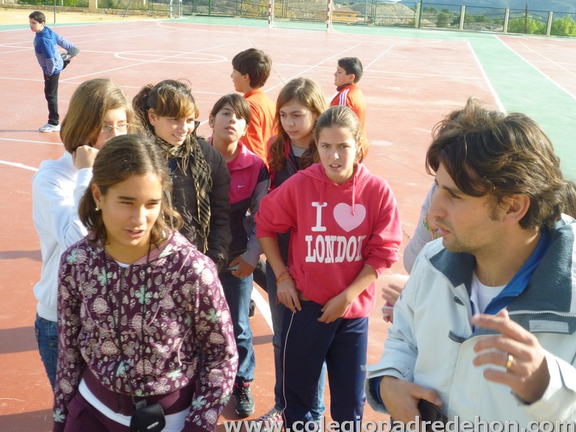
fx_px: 732
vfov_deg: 32.9
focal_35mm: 44
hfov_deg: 43.0
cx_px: 288
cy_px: 220
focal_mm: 7.5
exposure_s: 1/320
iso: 160
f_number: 4.5
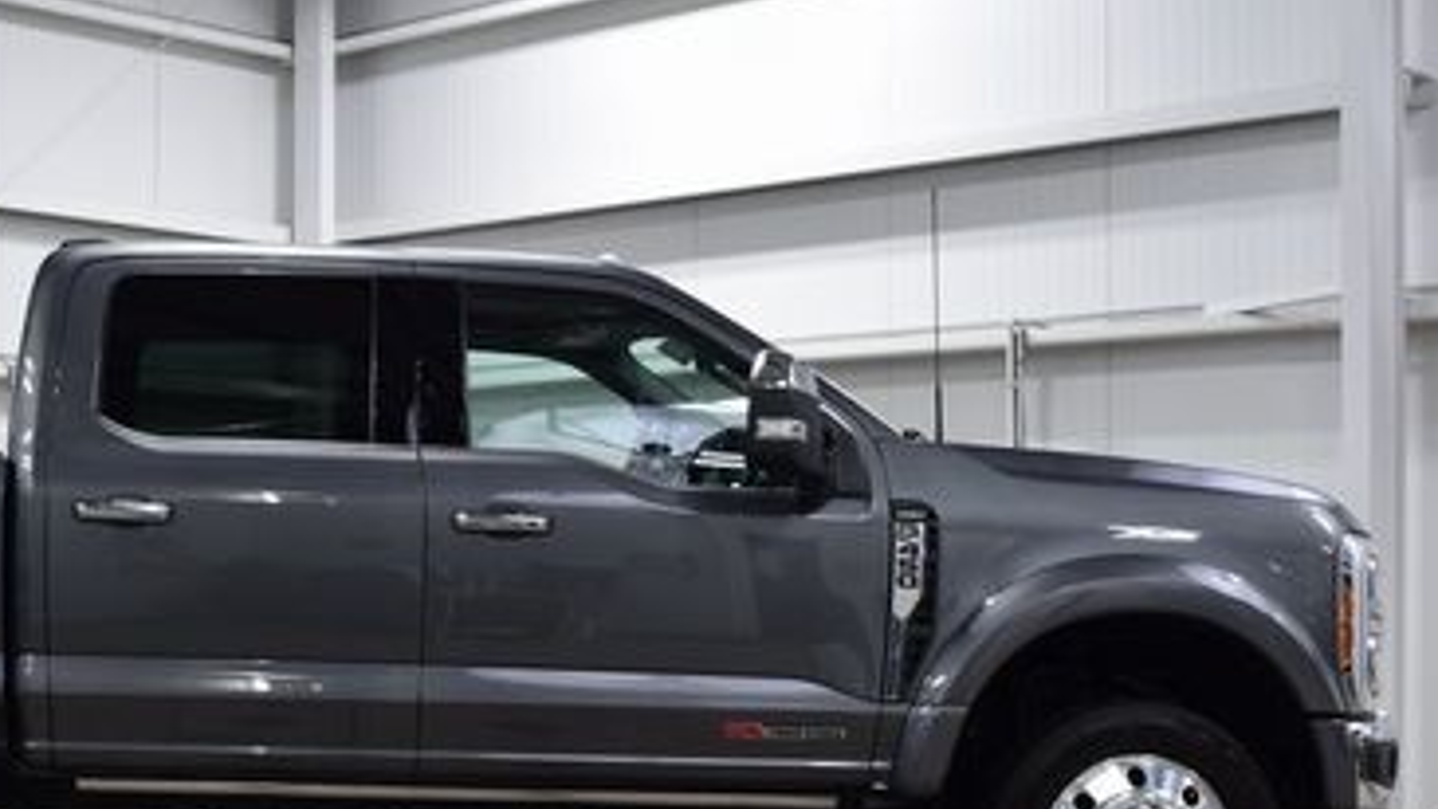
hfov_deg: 30.7
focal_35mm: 66
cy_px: 634
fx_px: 2517
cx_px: 196
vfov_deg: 18.1
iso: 400
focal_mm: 24
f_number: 6.3
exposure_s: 1/15
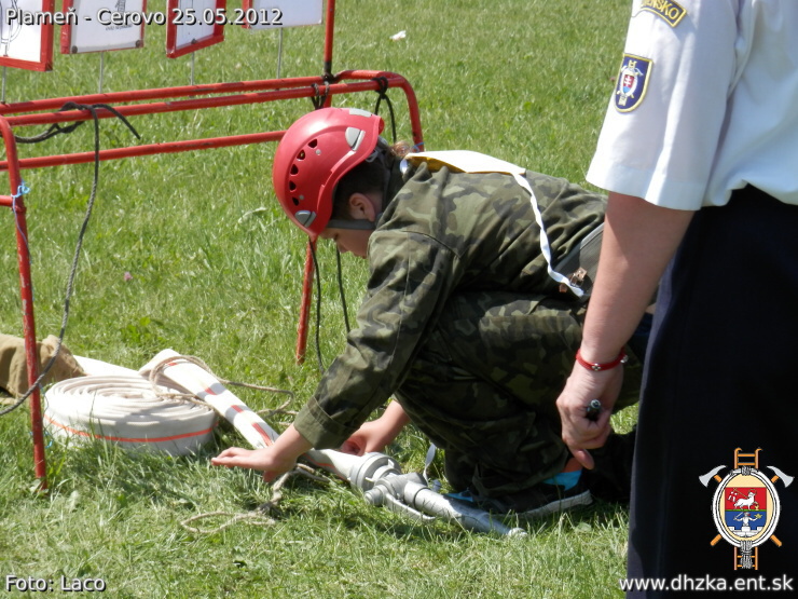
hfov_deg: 14.1
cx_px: 399
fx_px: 3227
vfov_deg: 10.6
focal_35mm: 140
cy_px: 300
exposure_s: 1/250
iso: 80
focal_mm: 25.1
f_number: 5.4
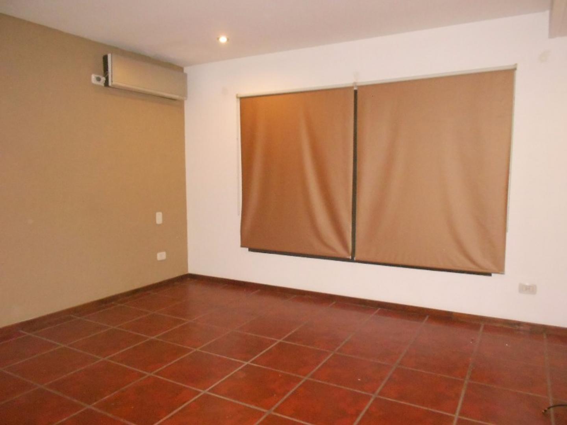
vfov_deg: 53.1
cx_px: 284
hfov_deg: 67.3
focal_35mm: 26
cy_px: 212
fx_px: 426
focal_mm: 4.6
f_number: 3.2
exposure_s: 1/25
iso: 800
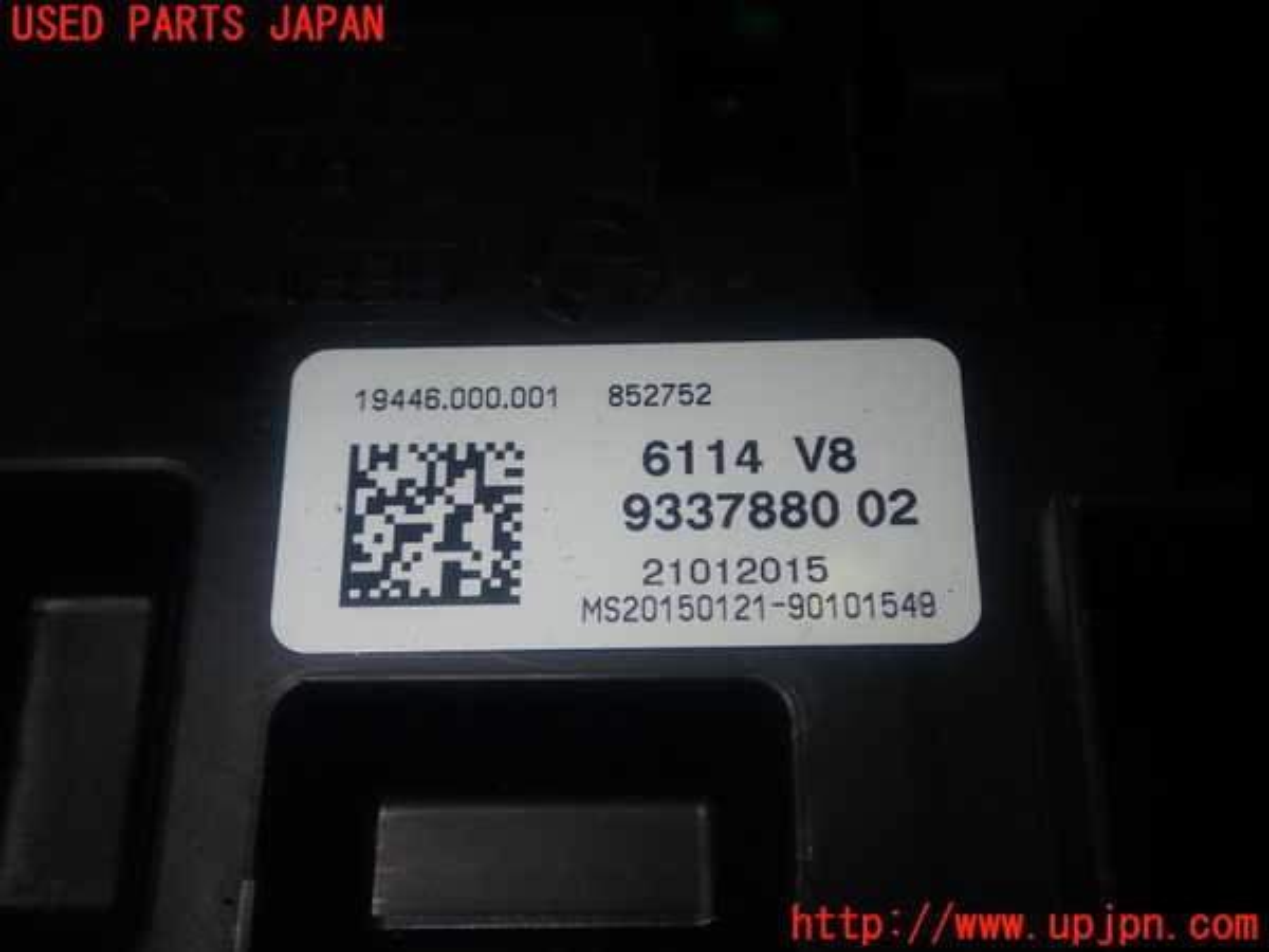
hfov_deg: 40.4
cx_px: 634
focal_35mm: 47
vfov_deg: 30.9
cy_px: 476
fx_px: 1723
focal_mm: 8.4
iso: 200
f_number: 9
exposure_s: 1/50
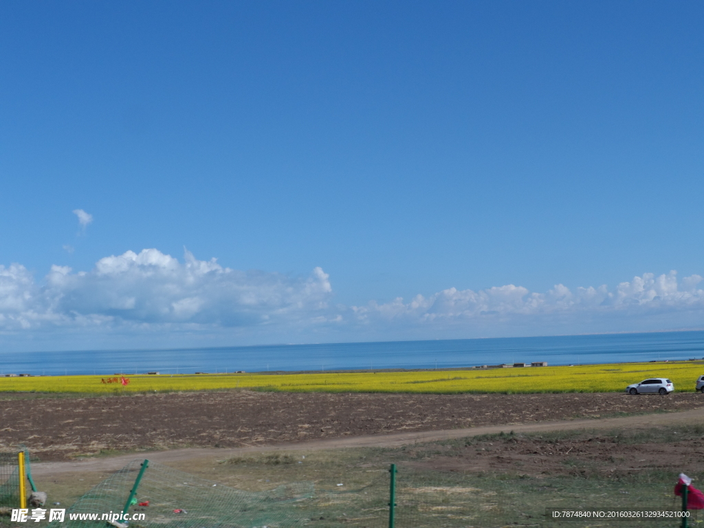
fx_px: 1261
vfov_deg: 23.7
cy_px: 264
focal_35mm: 62
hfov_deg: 31.2
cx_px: 352
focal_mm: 10.2
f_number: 5.9
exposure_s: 1/500
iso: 80
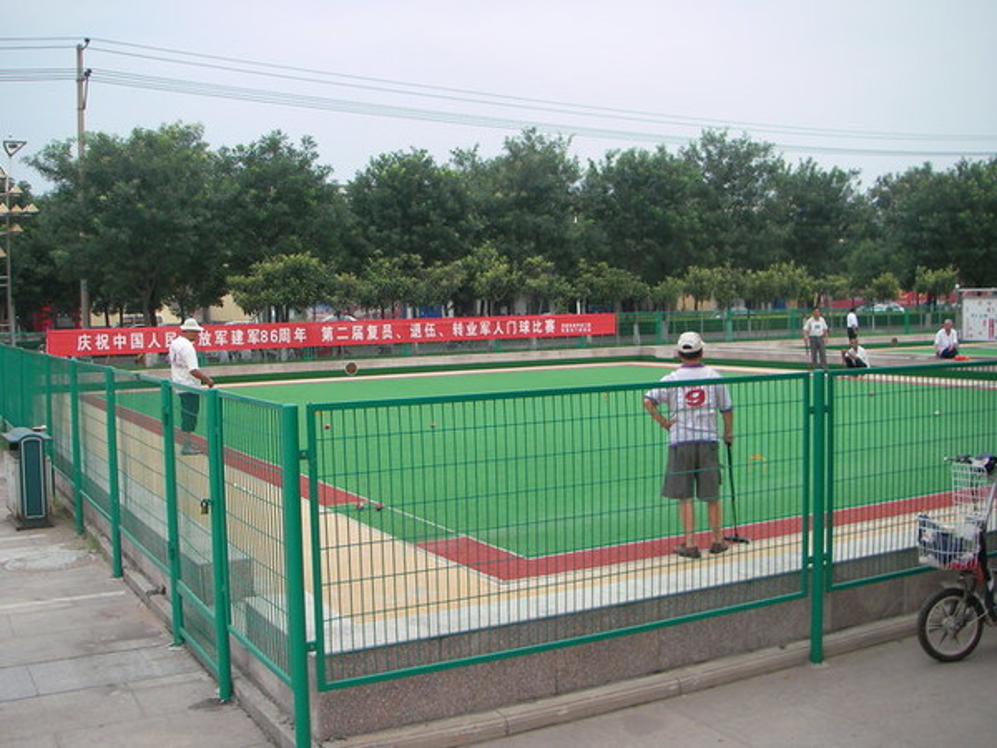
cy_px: 374
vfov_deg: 37.7
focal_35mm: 38
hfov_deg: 49.0
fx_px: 1094
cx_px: 498
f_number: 3.3
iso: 50
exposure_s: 1/205
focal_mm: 6.3
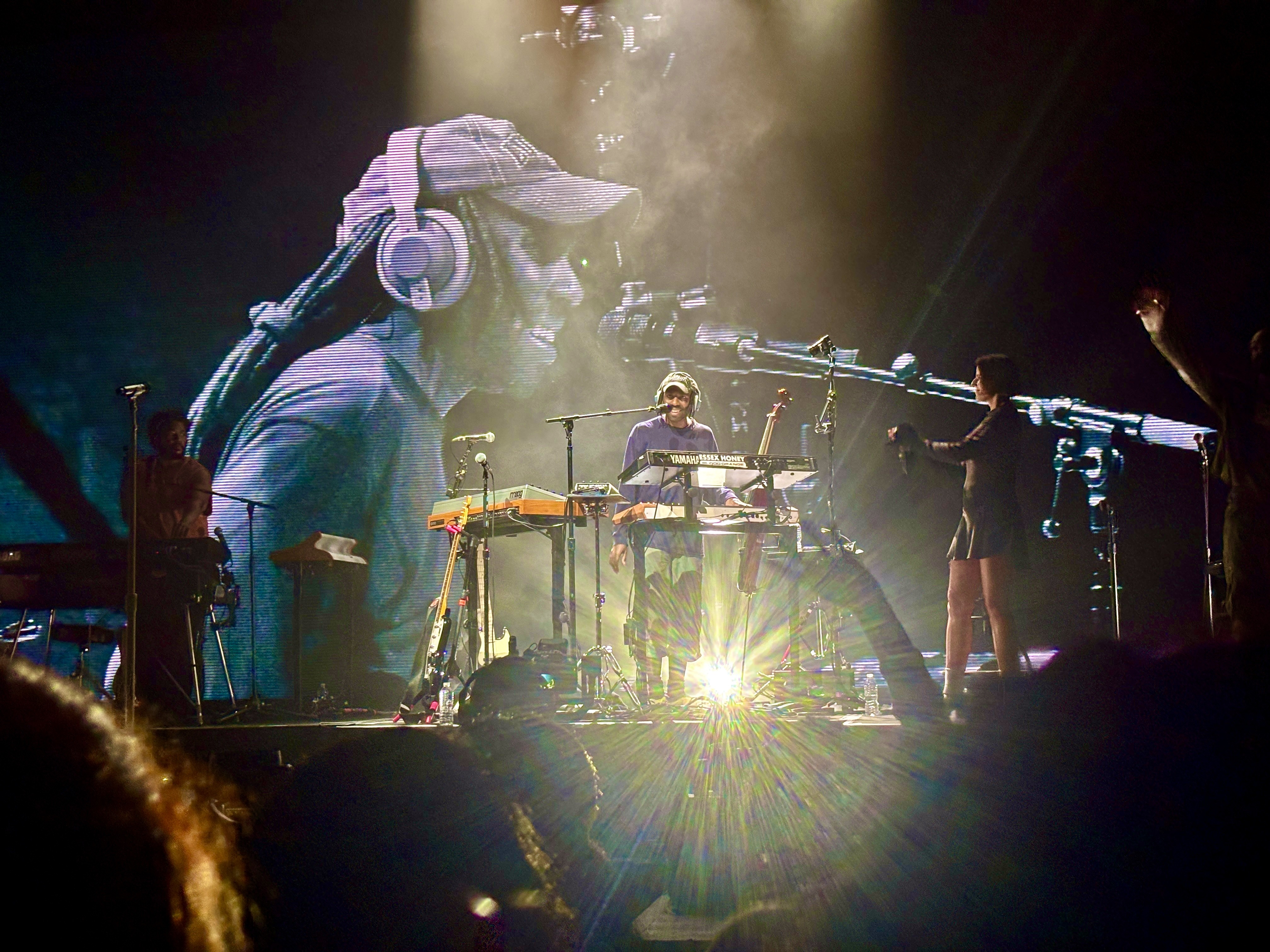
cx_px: 635
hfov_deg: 36.8
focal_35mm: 52
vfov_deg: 28.0
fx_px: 1908
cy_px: 476
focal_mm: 5.96
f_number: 1.6
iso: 200
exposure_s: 1/40
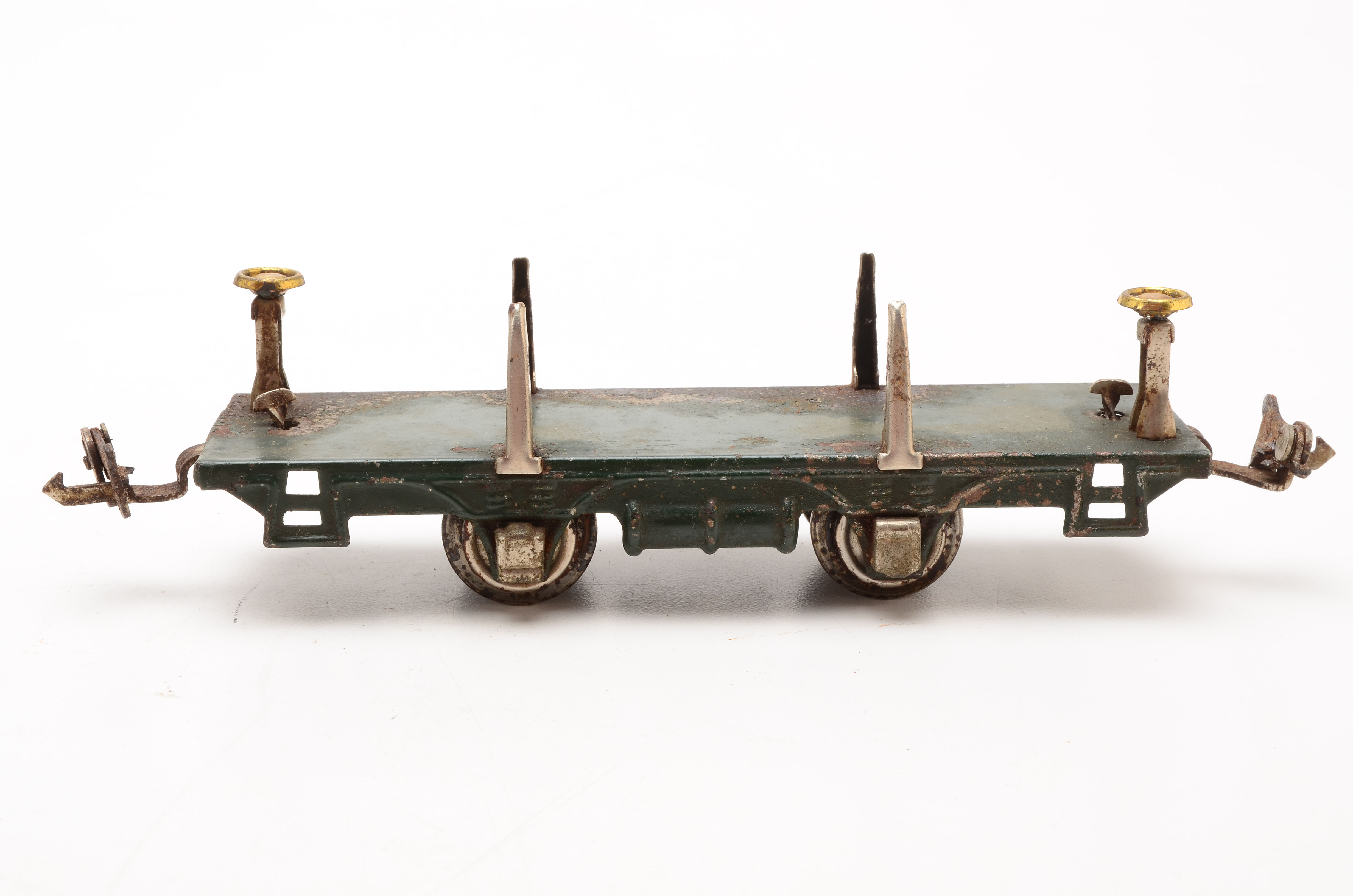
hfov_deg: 29.9
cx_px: 676
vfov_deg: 20.1
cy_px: 448
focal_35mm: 68
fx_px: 2532
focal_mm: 45
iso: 100
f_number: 20
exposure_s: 1/160
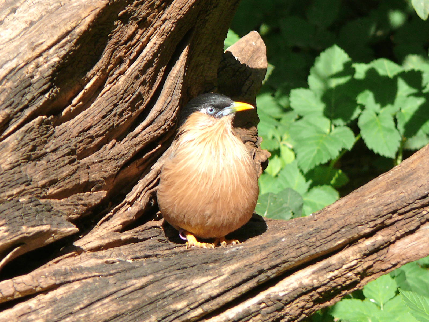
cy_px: 161
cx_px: 214
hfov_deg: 4.7
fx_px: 5205
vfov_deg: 3.5
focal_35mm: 420
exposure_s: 1/250
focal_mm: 88.8
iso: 100
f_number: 5.6
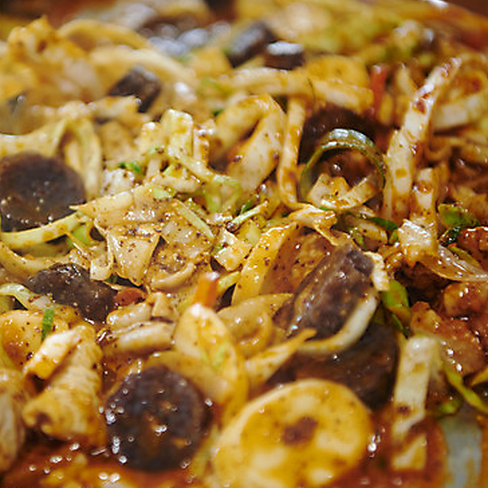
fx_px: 1563
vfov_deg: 17.7
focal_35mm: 98
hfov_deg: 17.7
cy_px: 261
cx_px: 146
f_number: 2.8
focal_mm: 70
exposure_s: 1/125
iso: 800
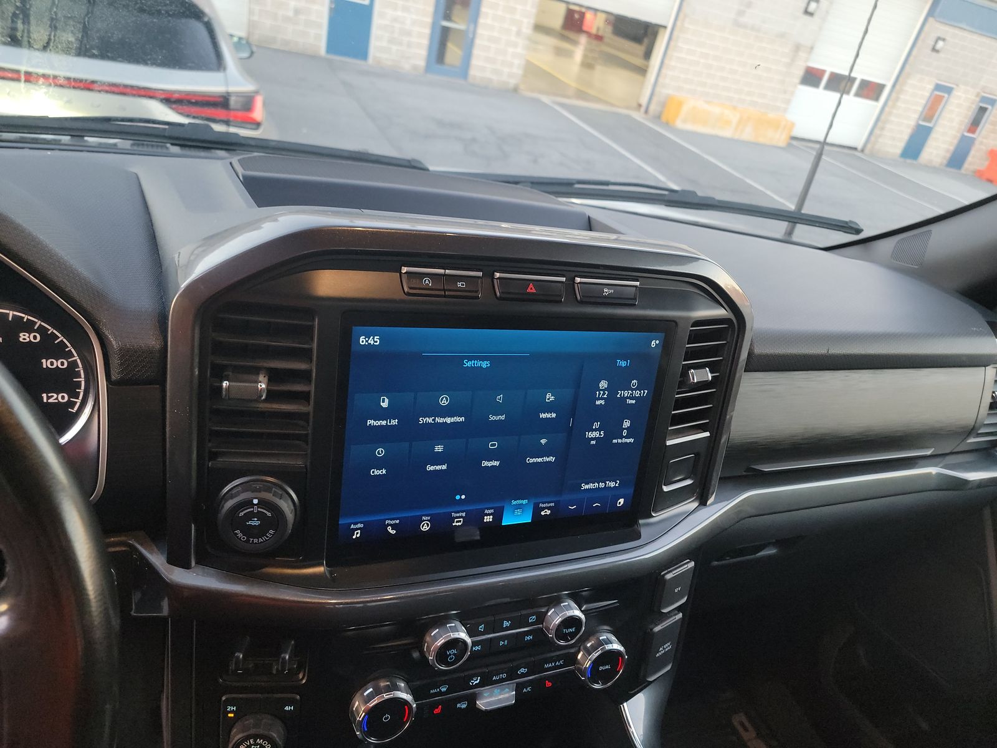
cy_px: 374
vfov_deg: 56.8
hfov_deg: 71.6
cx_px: 498
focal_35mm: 24
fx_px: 691
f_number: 1.8
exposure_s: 1/59
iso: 646
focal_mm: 6.7
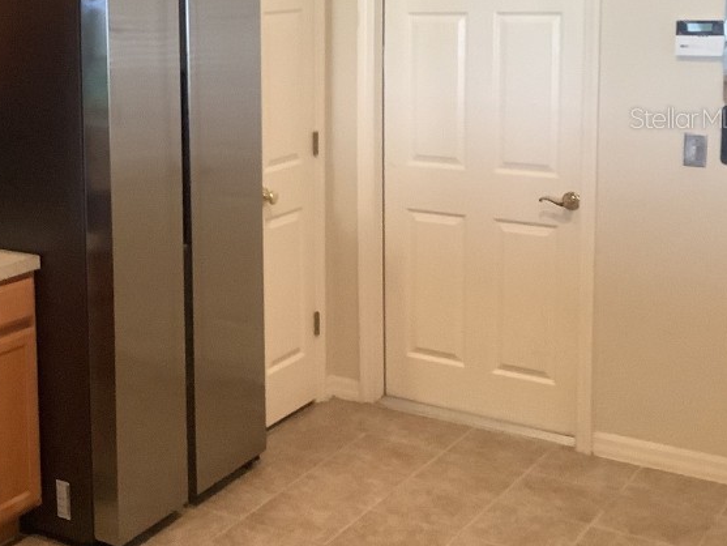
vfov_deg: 25.3
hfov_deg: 32.3
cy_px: 118
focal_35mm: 57
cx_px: 85
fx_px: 1197
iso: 400
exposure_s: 1/40
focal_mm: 3.3
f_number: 2.4
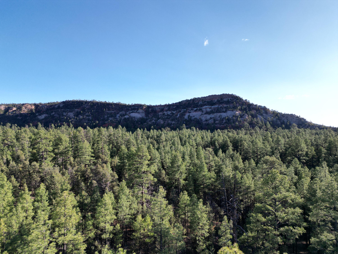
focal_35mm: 24
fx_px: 234
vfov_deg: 56.8
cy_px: 127
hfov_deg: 71.6
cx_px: 169
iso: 100
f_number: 1.7
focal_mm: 6.72
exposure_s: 1/1250
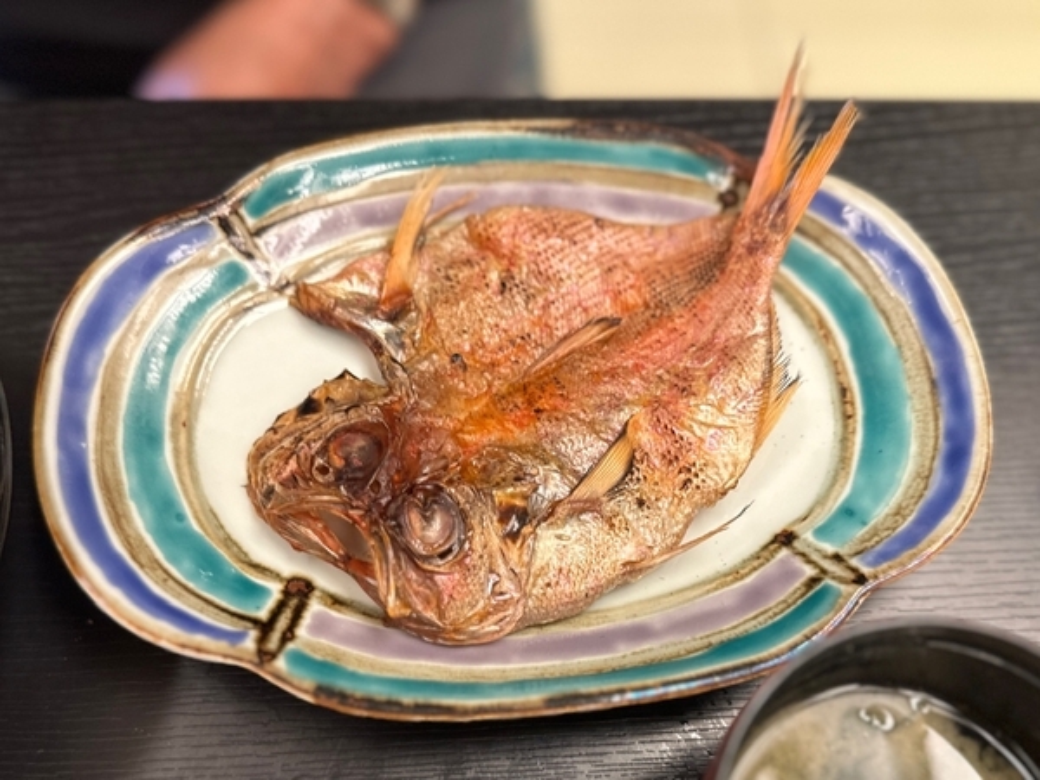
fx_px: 721
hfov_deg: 71.6
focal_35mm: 24
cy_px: 390
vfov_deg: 56.8
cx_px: 520
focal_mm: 6.86
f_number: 1.78
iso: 200
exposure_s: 1/50
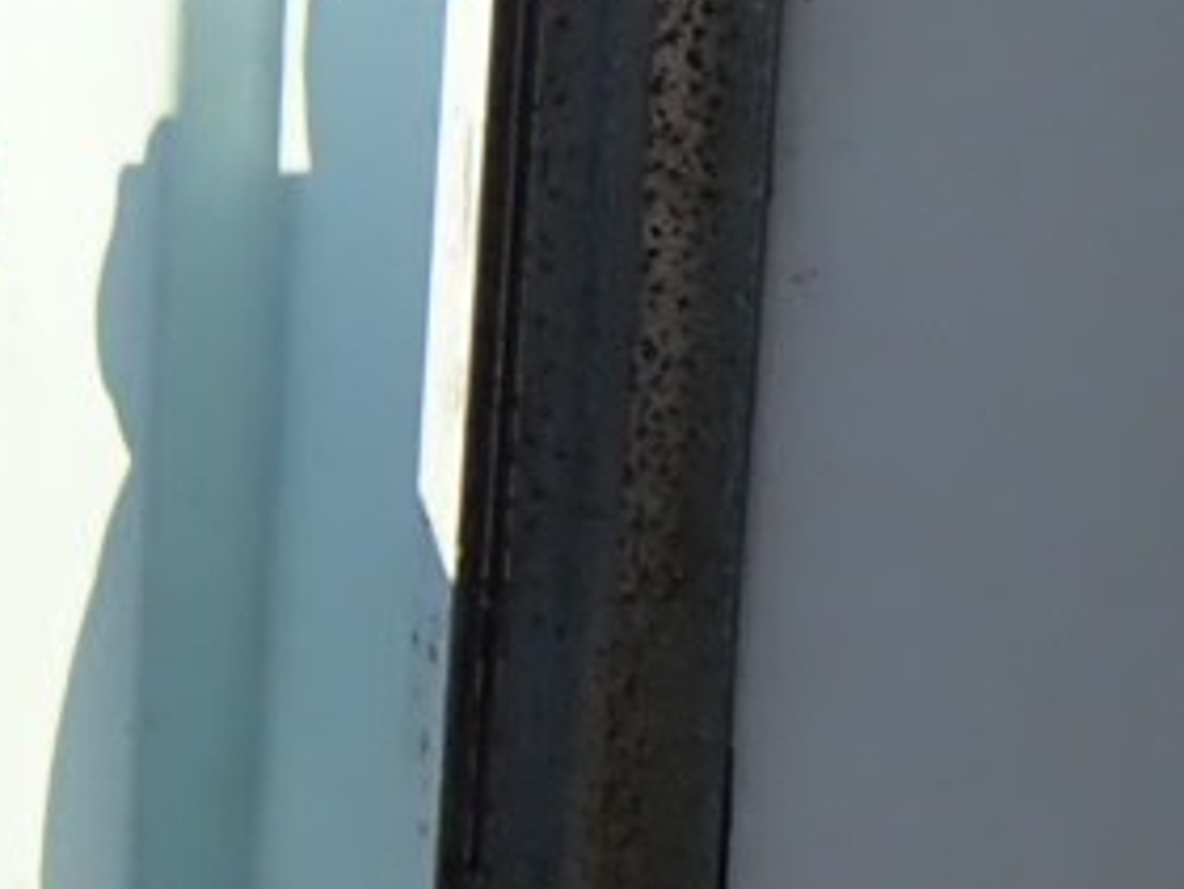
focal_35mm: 114
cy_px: 341
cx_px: -1340
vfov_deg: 13.0
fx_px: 3901
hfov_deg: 13.9
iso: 100
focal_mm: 4.5
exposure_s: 1/200
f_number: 8
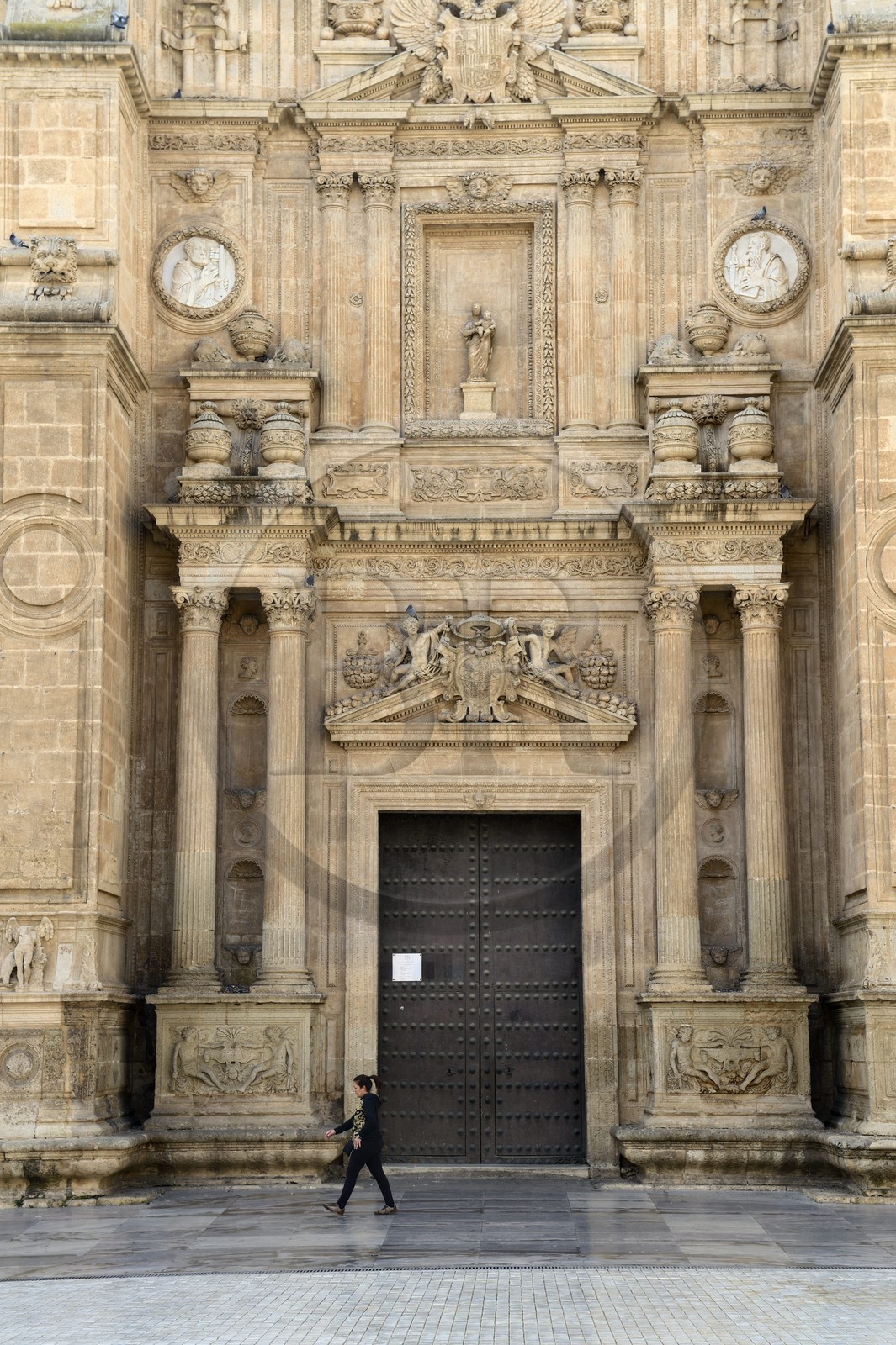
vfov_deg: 32.4
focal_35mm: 62
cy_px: 672
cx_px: 448
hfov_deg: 21.9
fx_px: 2317
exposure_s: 1/250
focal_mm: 62
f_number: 6.3
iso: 200
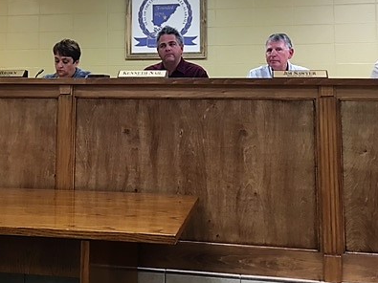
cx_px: 152
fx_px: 513
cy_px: 58
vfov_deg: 30.2
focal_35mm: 47
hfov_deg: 40.3
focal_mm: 4.15
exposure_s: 1/30
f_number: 2.2
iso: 64
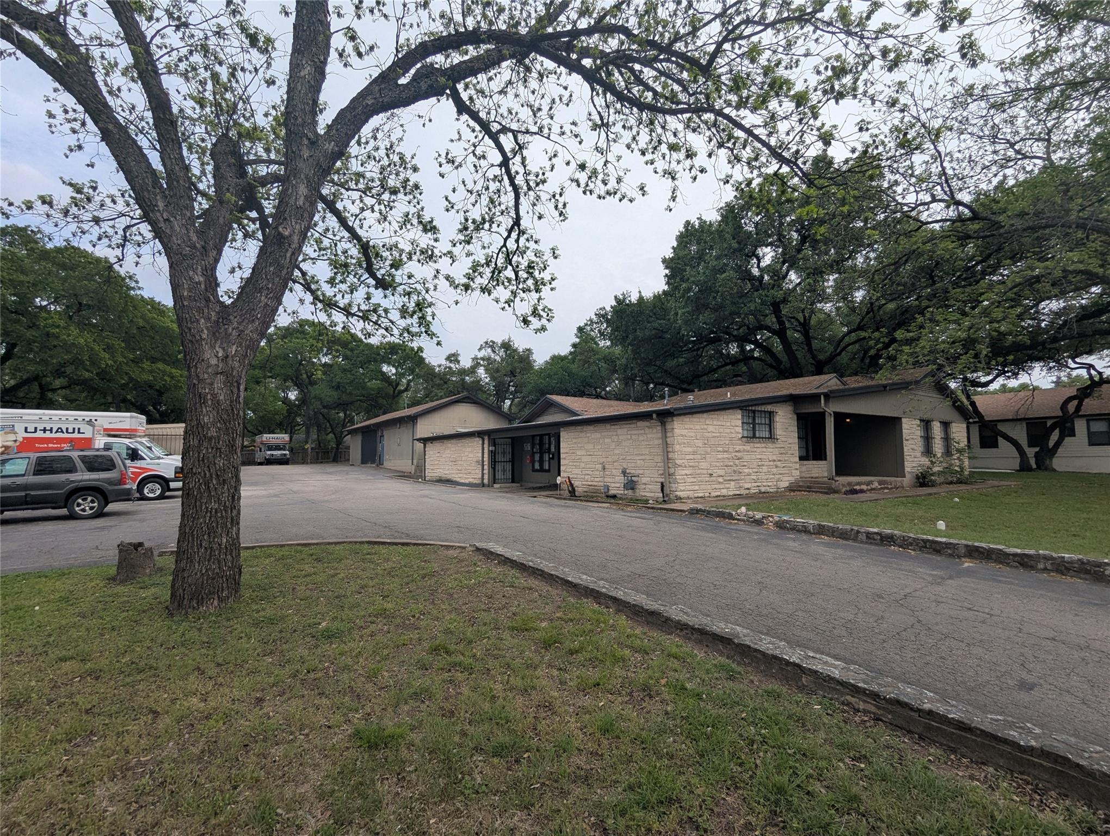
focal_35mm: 16
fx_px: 514
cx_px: 555
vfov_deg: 78.2
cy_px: 418
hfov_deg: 94.4
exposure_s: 1/1587
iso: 52
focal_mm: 2.35
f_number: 2.2
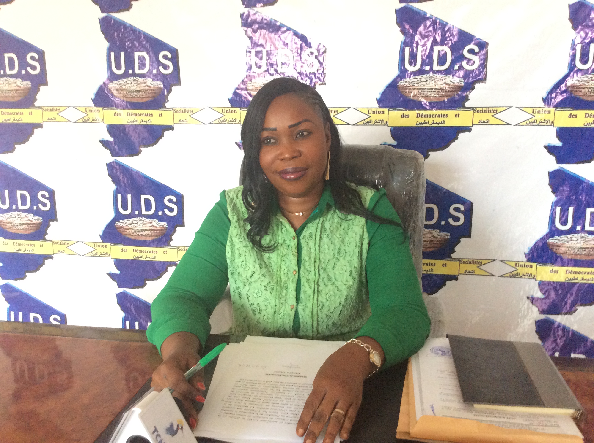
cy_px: 222
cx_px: 297
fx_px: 548
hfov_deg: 56.9
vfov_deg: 44.1
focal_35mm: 32
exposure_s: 1/25
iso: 250
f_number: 2.4
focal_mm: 3.3
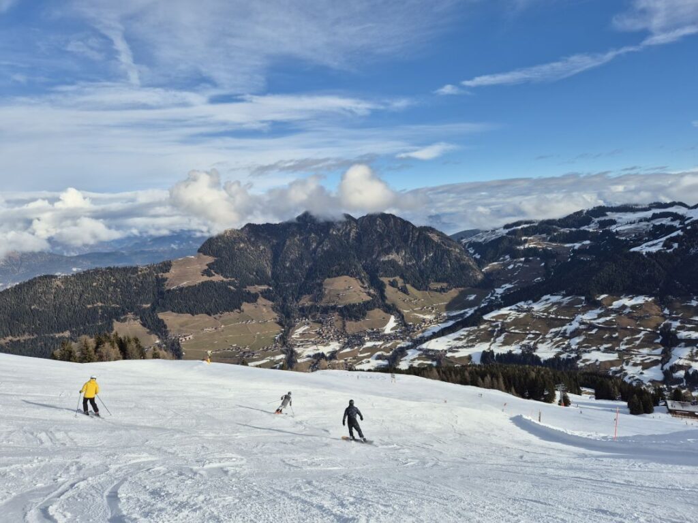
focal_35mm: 23
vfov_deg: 58.9
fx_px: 464
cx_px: 349
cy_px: 262
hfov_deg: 73.9
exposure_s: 1/2128
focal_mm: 5.4
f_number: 1.8
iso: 25
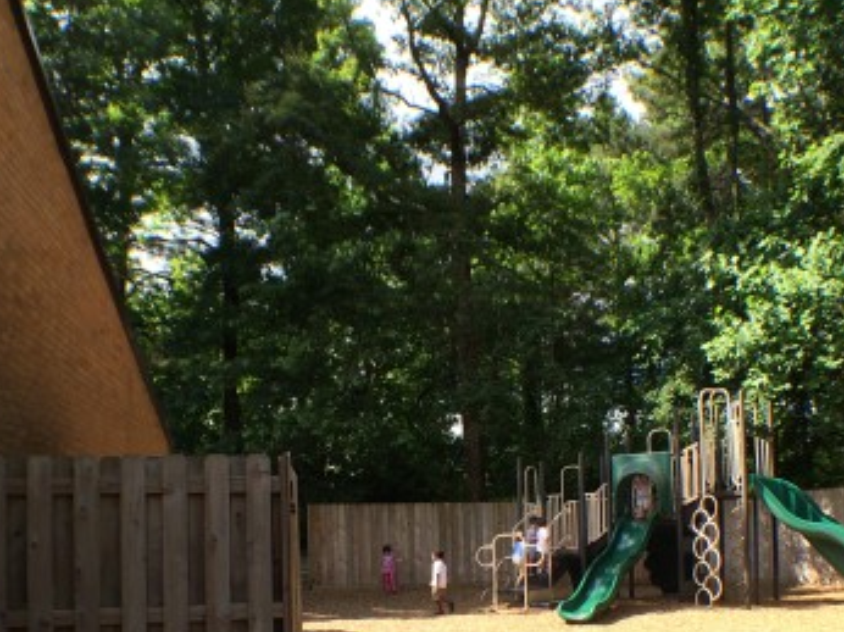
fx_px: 1267
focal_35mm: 52
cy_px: 523
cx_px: 407
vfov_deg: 27.3
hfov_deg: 36.8
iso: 32
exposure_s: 1/586
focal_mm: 4.15
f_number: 2.2
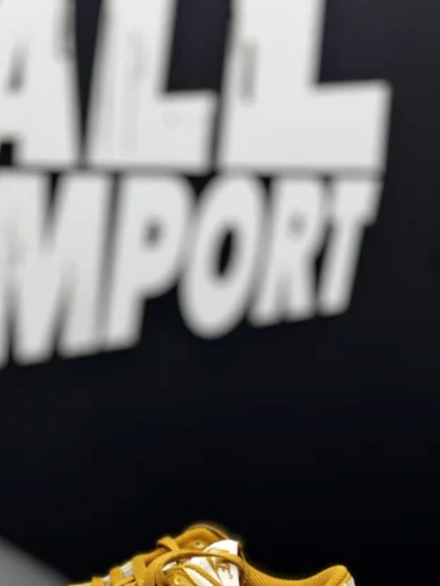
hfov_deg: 22.2
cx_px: 146
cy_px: 386
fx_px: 1118
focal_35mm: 66
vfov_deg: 29.2
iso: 200
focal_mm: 6.76
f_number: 1.78
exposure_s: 1/60
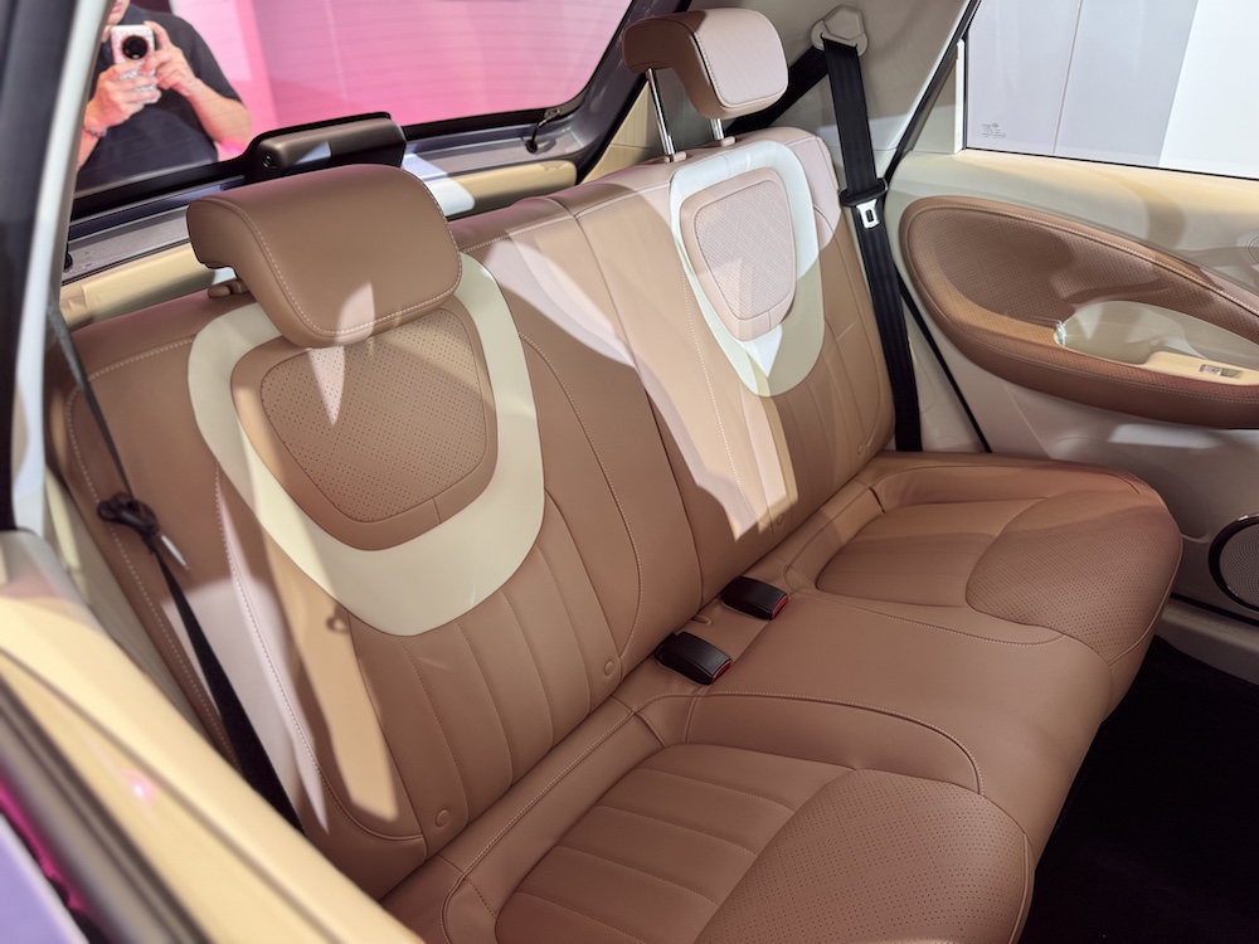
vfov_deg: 56.8
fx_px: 873
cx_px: 630
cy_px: 472
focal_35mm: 24
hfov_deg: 71.6
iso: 160
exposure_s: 1/50
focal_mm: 6.76
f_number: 1.78
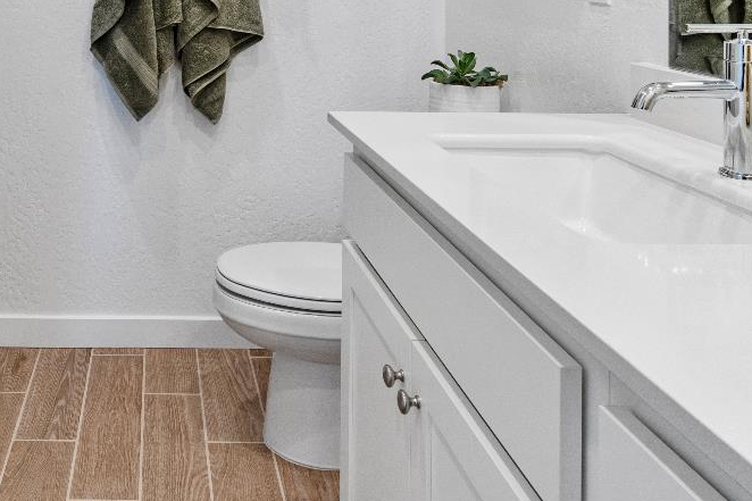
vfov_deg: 34.8
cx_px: 147
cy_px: -16
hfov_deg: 52.1
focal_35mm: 34
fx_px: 710
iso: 250
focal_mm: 10
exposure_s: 1/13
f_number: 9
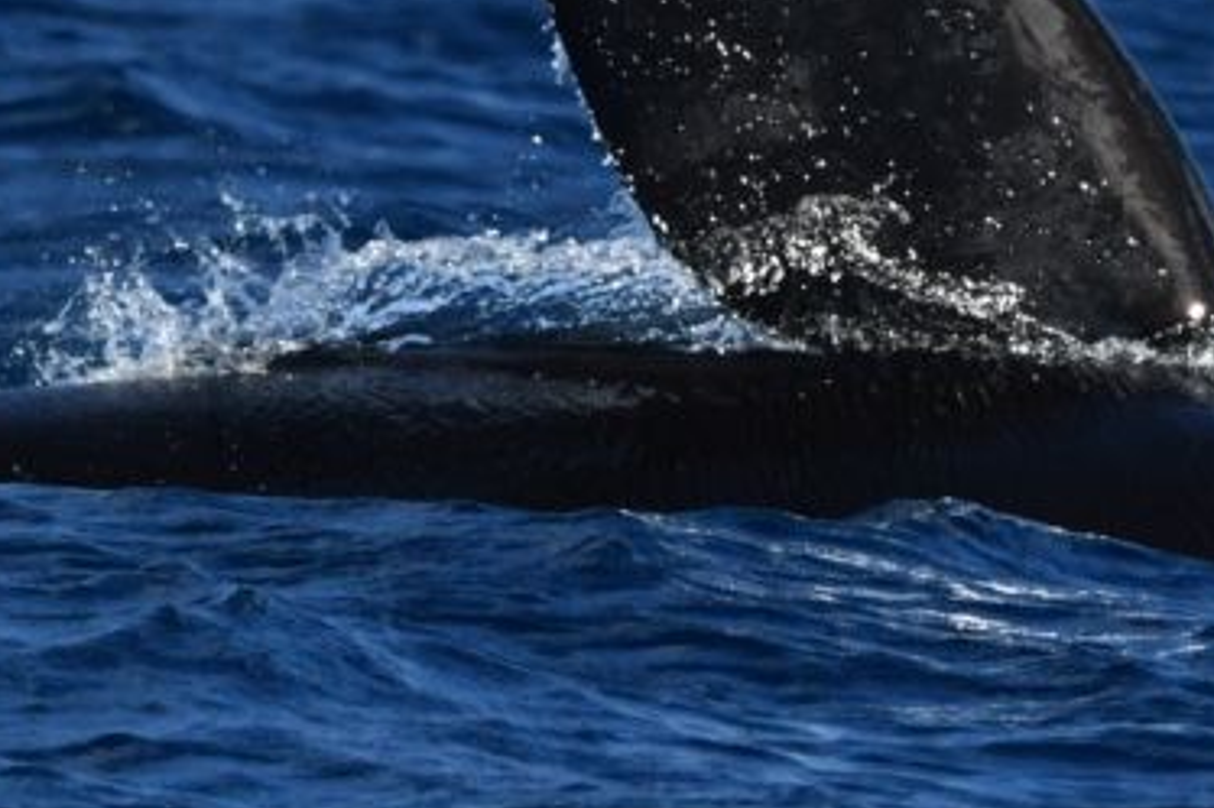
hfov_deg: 2.8
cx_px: 841
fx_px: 24538
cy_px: 167
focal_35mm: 728
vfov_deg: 1.9
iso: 900
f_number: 6
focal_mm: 340
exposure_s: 1/8000
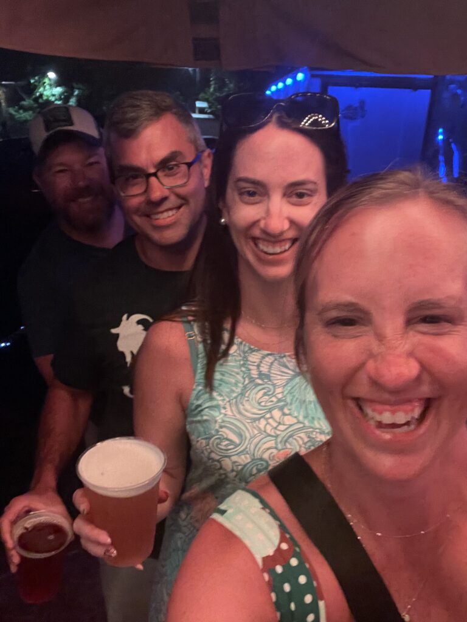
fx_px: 540
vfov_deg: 60.0
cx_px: 234
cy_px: 311
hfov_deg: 46.8
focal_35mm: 30
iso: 800
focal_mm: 2.71
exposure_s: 1/16
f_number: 2.2
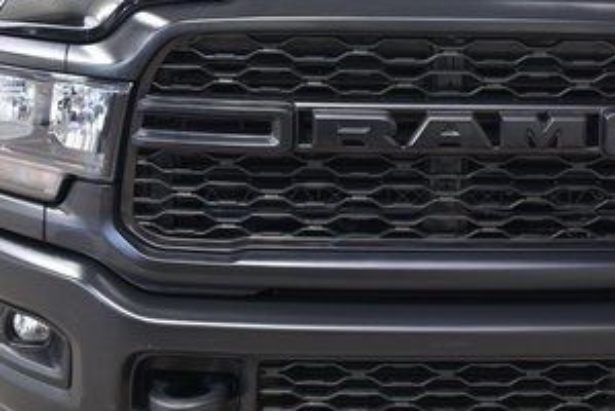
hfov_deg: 26.0
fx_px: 1317
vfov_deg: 17.7
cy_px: 135
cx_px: 444
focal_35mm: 77
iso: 1600
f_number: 3.5
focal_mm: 24
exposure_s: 1/60
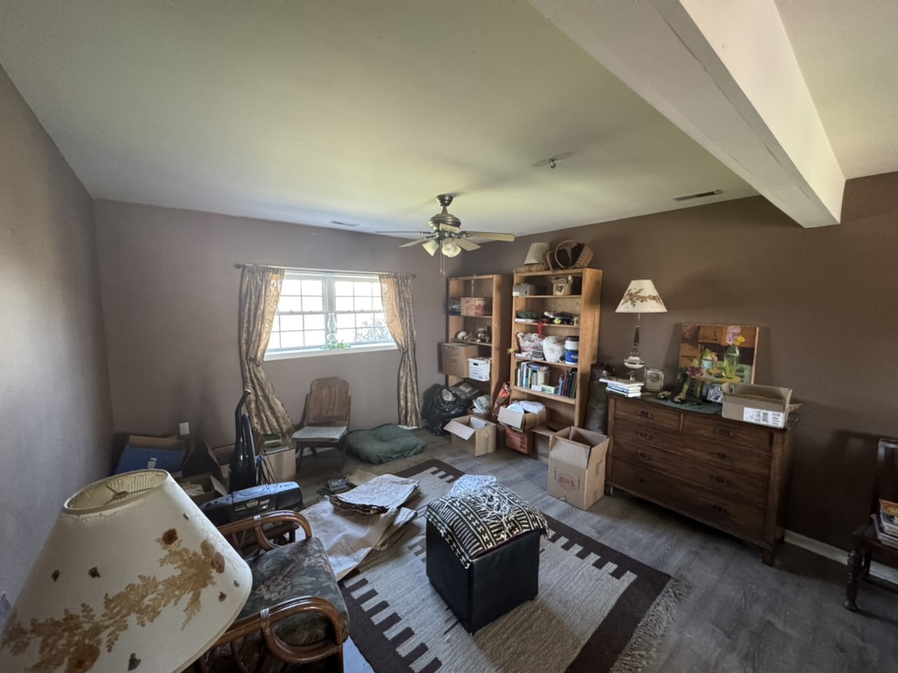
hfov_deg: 102.1
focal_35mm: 14
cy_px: 336
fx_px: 363
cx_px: 449
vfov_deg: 85.7
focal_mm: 2.22
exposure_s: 1/60
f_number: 2.2
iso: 800
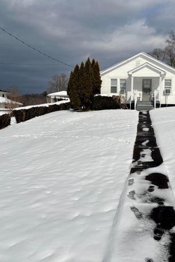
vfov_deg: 51.9
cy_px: 128
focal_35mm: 37
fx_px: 270
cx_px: 126
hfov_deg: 35.3
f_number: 1.6
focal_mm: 5.96
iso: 50
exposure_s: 1/12195
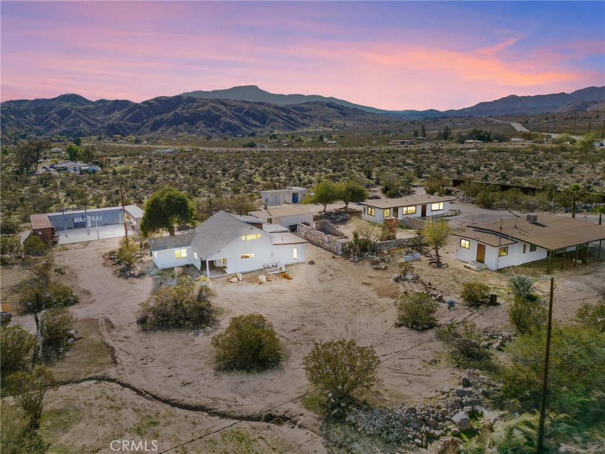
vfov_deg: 56.8
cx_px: 302
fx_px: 419
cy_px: 227
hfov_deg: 71.6
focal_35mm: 24
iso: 140
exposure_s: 1/3200
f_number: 1.7
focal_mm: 6.72
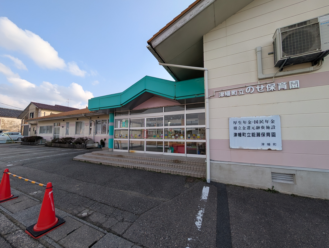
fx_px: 114
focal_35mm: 12
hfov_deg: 110.5
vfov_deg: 94.6
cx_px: 164
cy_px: 124
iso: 51
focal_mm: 2.02
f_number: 1.7
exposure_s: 1/1429
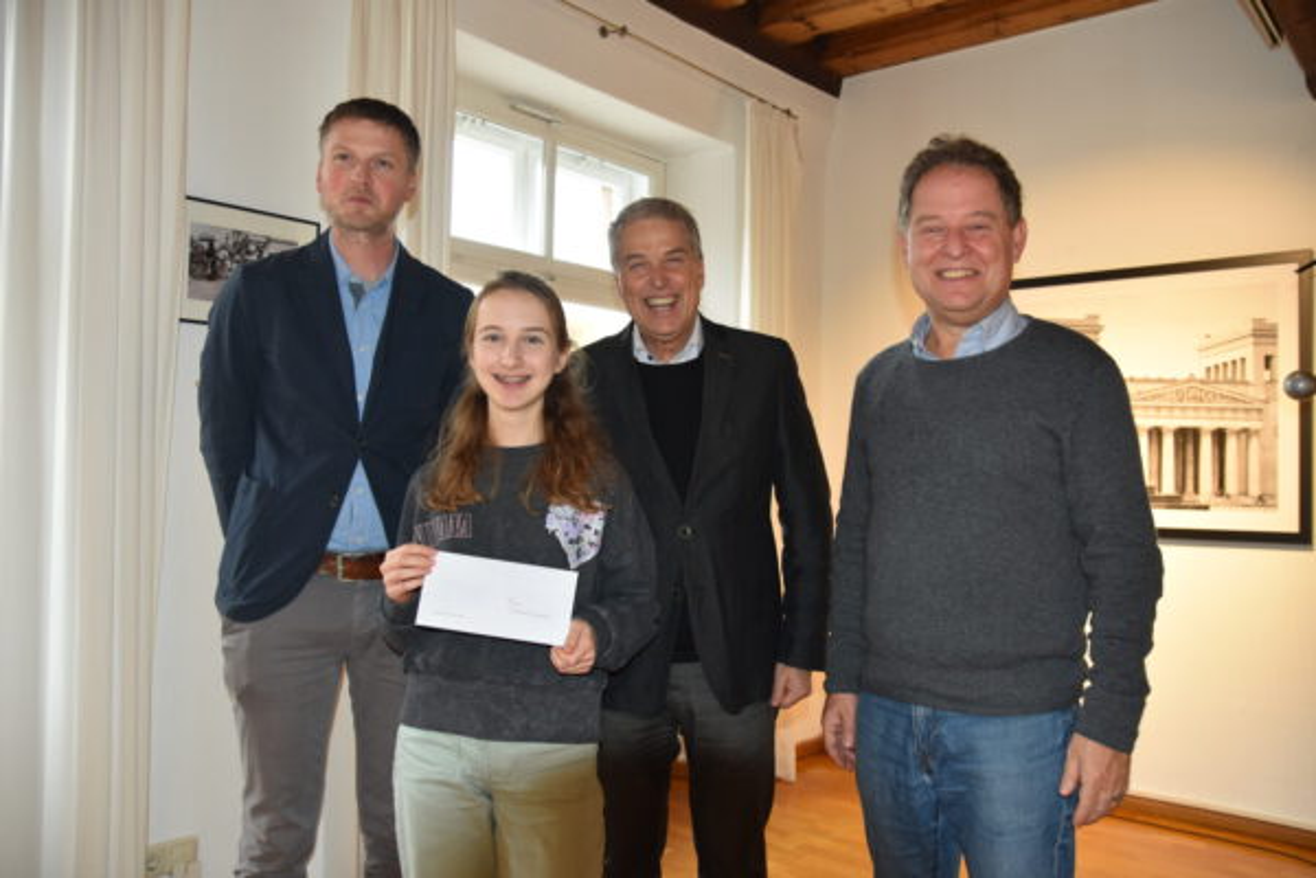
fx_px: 1042
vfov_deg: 45.7
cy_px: 439
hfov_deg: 64.6
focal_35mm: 28
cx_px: 658
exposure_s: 1/100
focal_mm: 19
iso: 400
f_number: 2.8
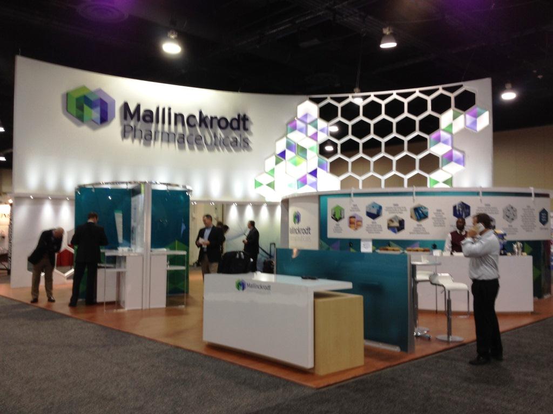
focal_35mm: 35
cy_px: 207
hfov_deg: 52.6
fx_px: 559
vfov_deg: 40.7
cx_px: 276
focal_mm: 4.28
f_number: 2.4
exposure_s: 1/20
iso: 80
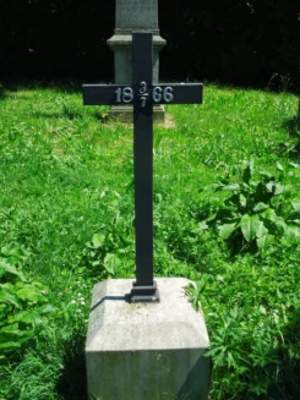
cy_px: 193
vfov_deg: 44.8
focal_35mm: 42
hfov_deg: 34.3
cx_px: 160
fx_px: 486
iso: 400
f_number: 7.6
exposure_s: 1/500
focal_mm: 7
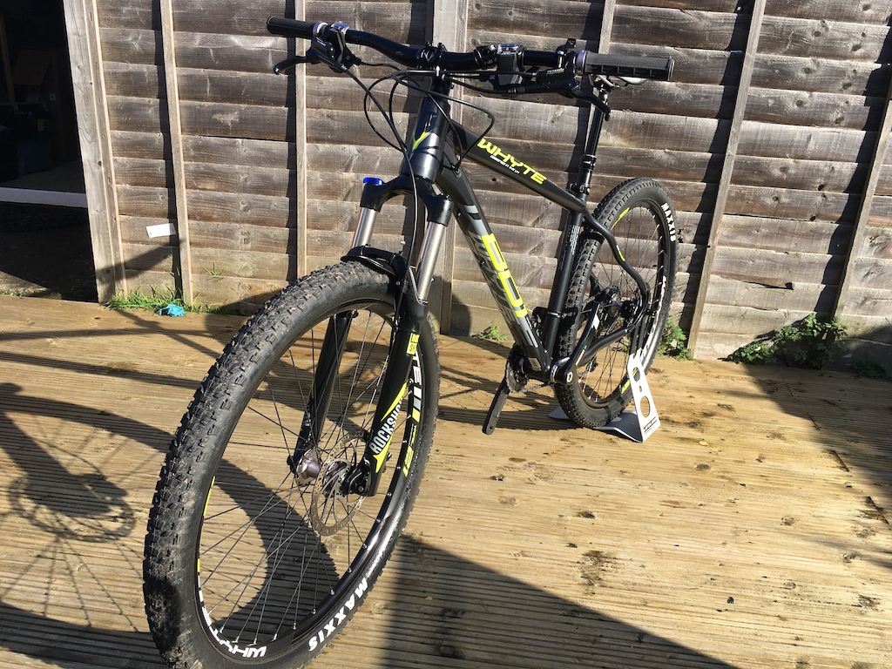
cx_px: 446
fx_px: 747
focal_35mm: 29
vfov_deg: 48.2
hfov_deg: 61.7
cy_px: 334
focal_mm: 4.15
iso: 25
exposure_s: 1/625
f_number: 2.2
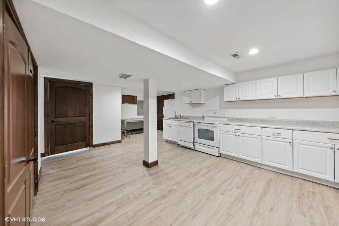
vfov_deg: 90.0
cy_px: 113
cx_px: 170
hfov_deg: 112.6
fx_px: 113
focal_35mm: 12
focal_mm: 12
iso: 200
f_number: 8
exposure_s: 1/4
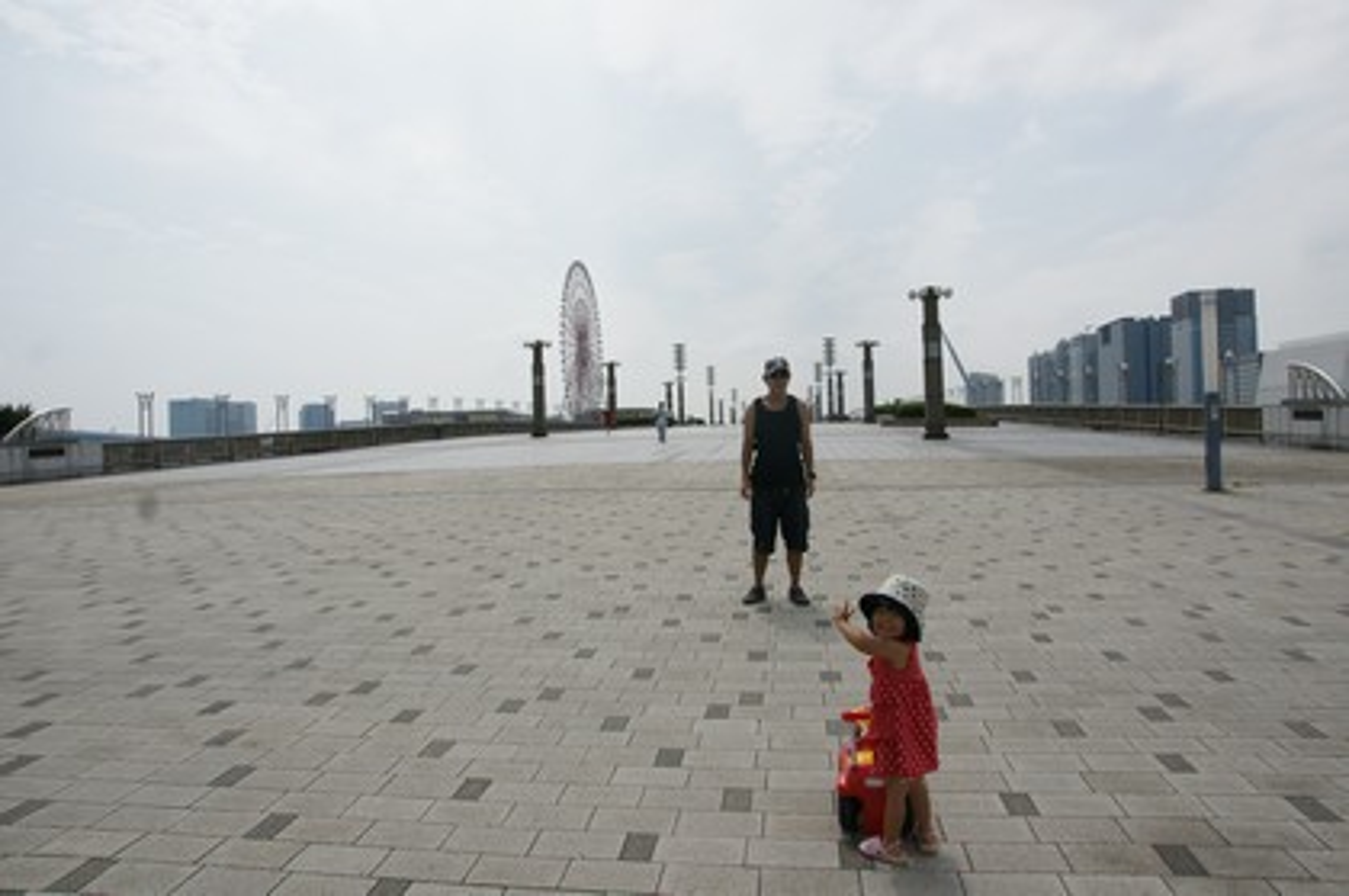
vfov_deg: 53.0
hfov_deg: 73.8
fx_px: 898
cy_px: 448
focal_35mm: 24
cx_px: 674
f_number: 9
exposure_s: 1/800
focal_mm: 16
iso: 200
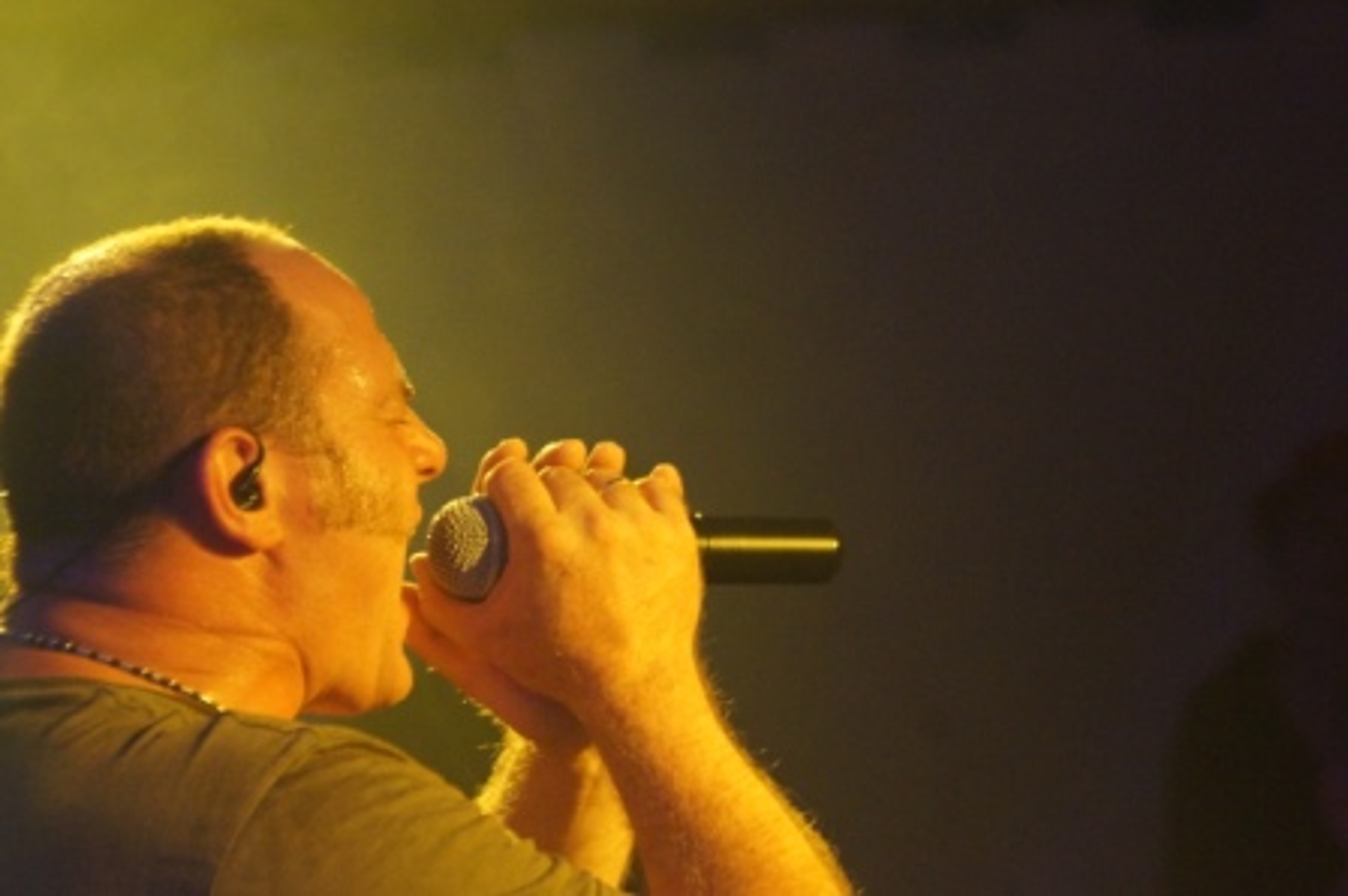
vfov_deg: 7.0
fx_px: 7296
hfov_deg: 10.6
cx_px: 674
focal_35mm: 195
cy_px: 448
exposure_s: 1/60
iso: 3200
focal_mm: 130
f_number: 5.6
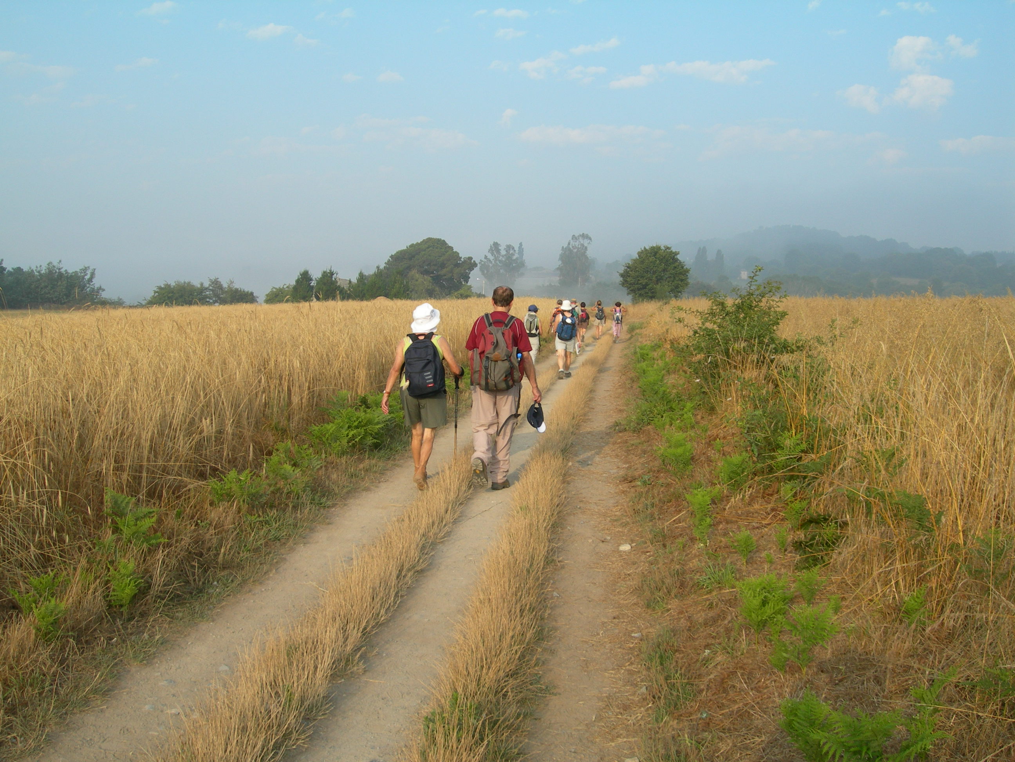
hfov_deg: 49.0
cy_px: 381
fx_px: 1114
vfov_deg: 37.7
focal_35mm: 38
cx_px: 508
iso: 50
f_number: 4.8
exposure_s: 1/210
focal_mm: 7.8
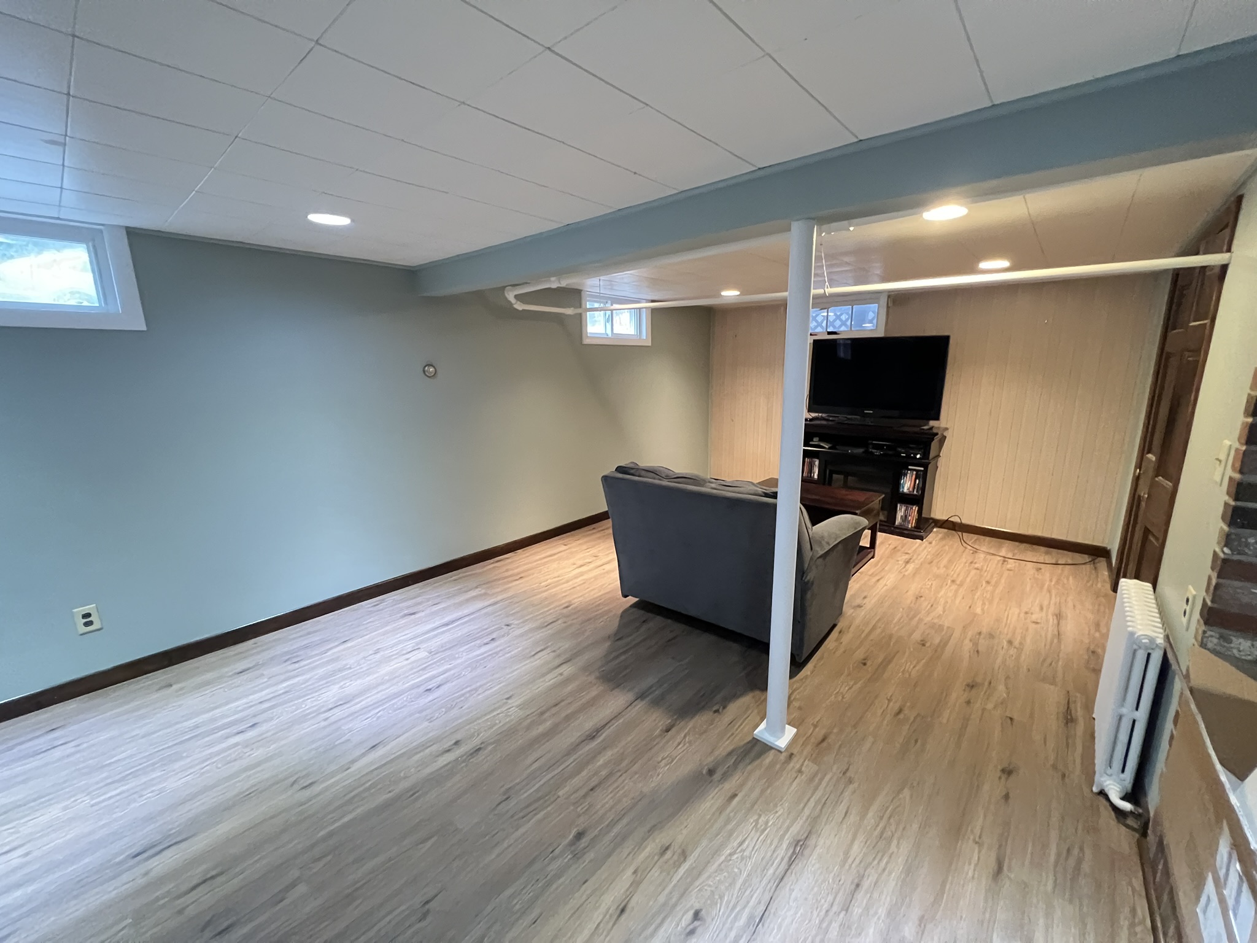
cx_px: 628
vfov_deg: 89.9
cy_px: 472
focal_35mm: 13
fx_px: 472
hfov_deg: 106.2
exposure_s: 1/40
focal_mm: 1.57
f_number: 1.8
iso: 800
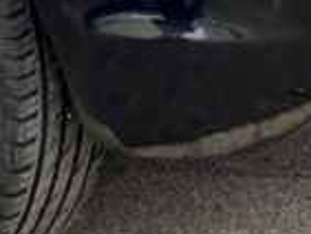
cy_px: -291
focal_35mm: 147
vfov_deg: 9.2
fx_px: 1322
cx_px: -53
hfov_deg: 13.1
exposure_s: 1/121
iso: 80
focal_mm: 4.25
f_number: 1.8
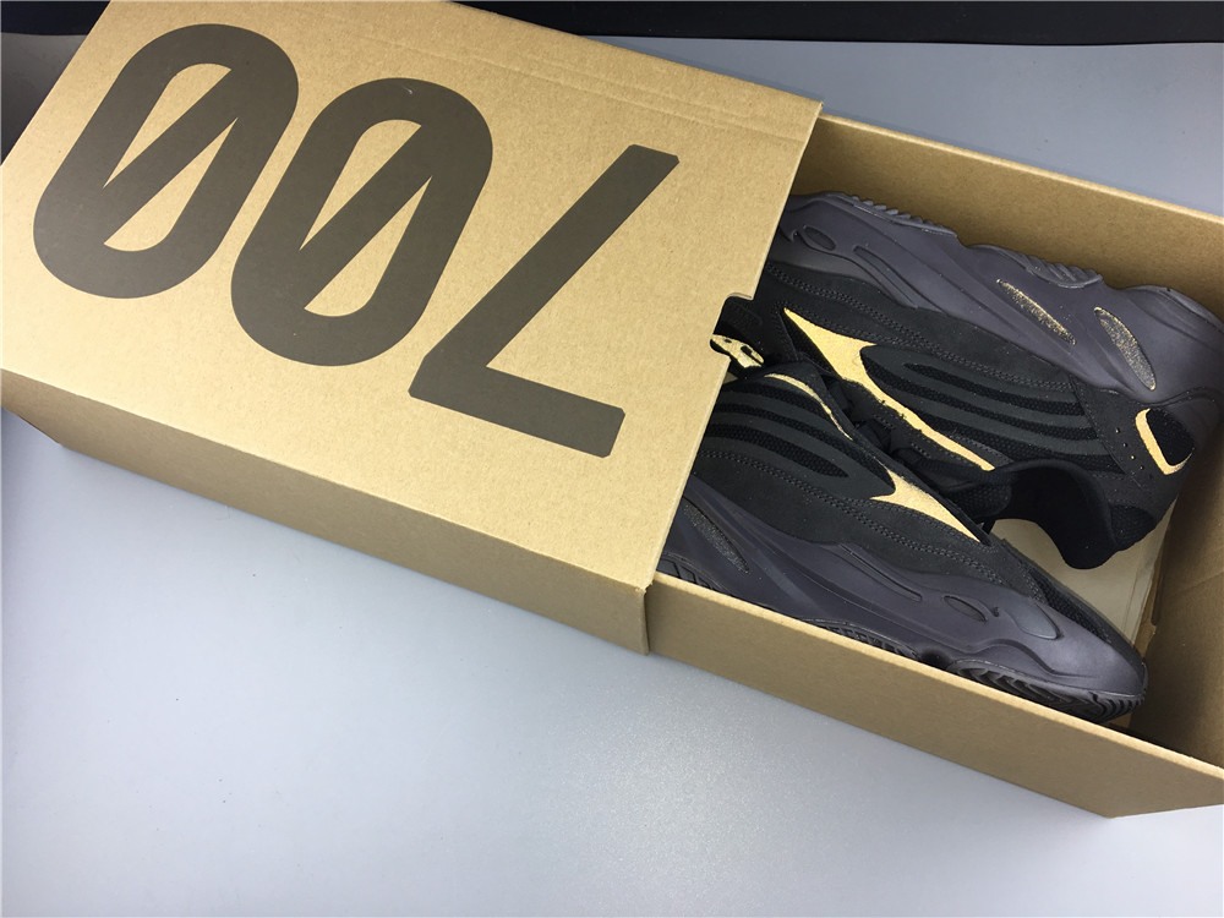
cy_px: 459
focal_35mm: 29
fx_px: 1025
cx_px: 612
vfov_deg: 48.2
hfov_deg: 61.7
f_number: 2.2
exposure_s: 1/63
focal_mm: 4.15
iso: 25
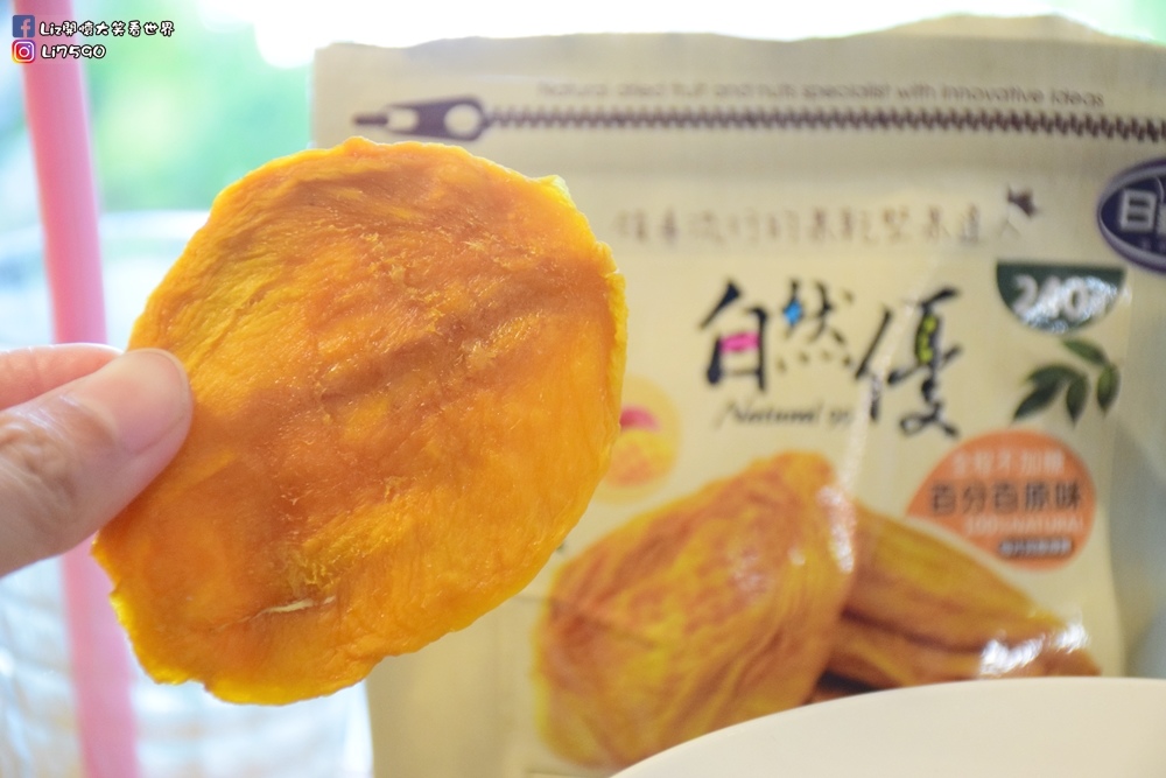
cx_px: 583
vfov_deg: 12.2
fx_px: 3644
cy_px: 389
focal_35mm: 112
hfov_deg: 18.2
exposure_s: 1/80
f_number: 5
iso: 3200
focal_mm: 75
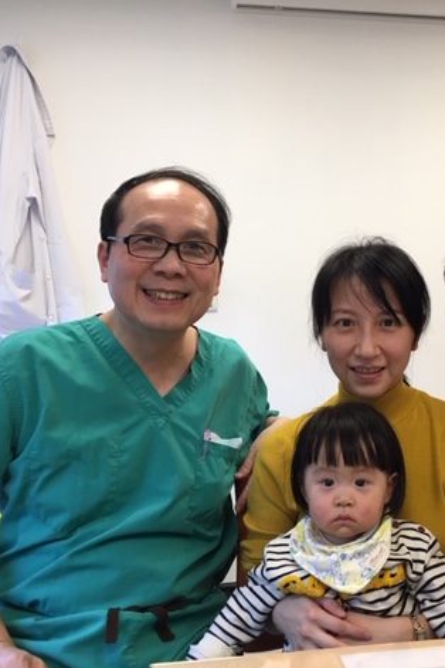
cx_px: 340
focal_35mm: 41
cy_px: 338
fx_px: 760
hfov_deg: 32.0
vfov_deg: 47.4
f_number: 2.2
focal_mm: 4.15
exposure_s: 1/30
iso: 40
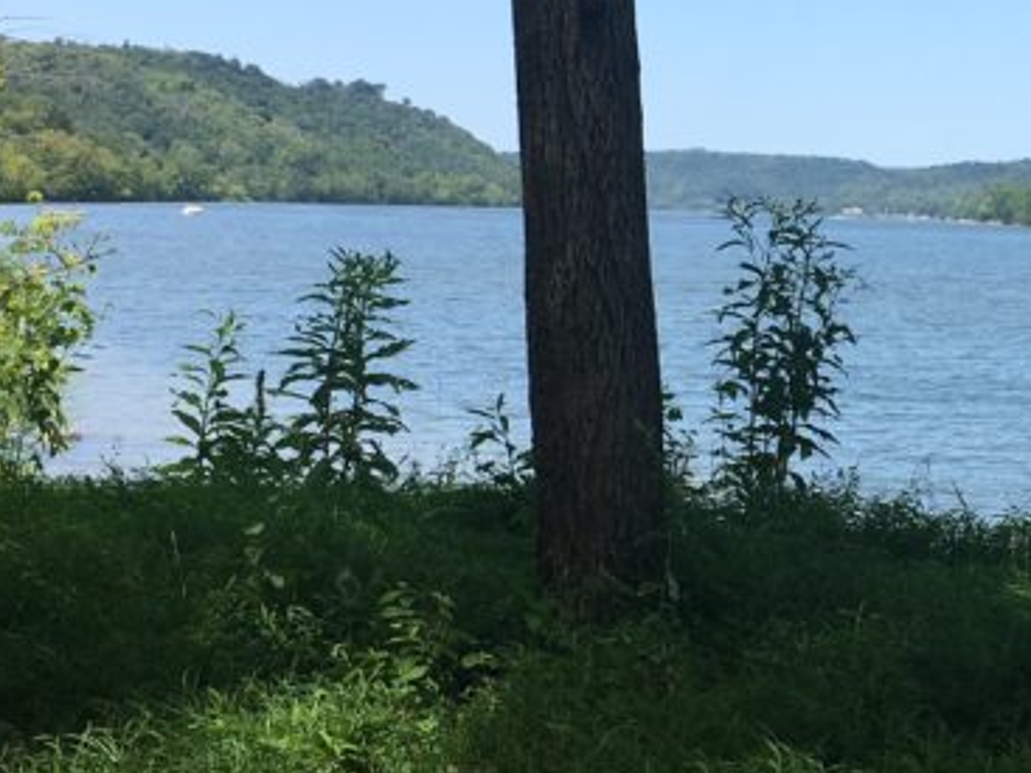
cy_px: 284
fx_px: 2412
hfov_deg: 23.6
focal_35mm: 81
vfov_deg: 18.2
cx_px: 907
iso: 25
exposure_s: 1/1202
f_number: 2.2
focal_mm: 4.15
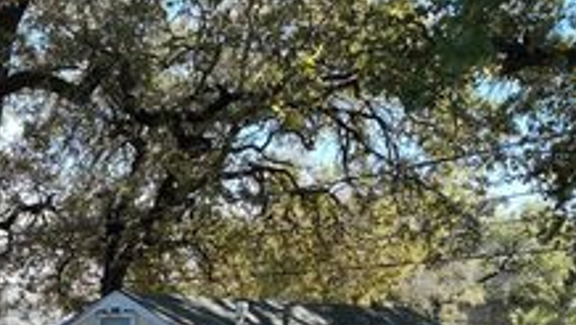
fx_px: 917
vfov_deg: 18.1
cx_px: 3
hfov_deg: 32.2
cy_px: 477
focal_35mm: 60
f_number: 3.5
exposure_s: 1/100
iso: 400
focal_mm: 12.29
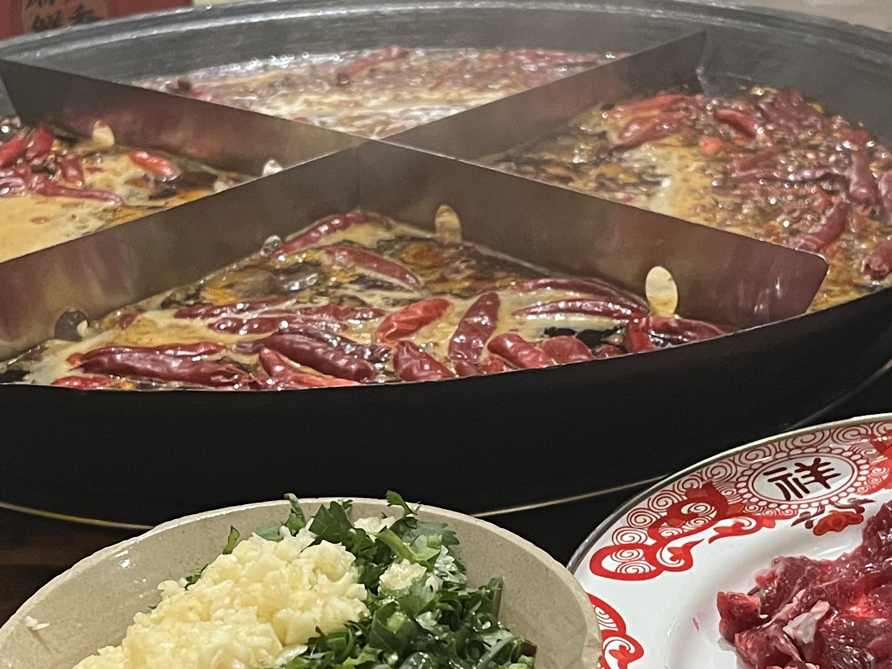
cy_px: 359
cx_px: 485
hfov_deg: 26.0
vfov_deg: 19.6
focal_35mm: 75
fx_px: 1932
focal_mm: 5.1
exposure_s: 1/50
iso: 400
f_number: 1.6
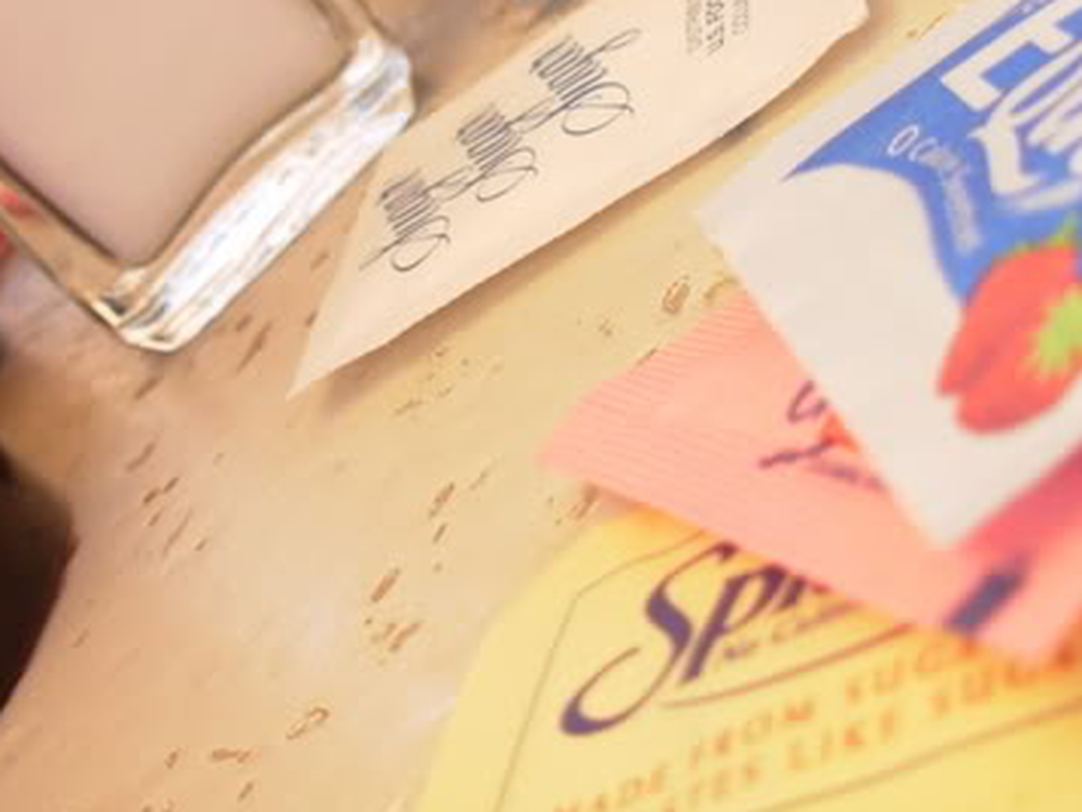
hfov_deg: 24.1
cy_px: 88
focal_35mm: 81
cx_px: 553
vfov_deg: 17.9
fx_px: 2532
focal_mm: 7.5
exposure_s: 1/140
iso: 50
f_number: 3.1
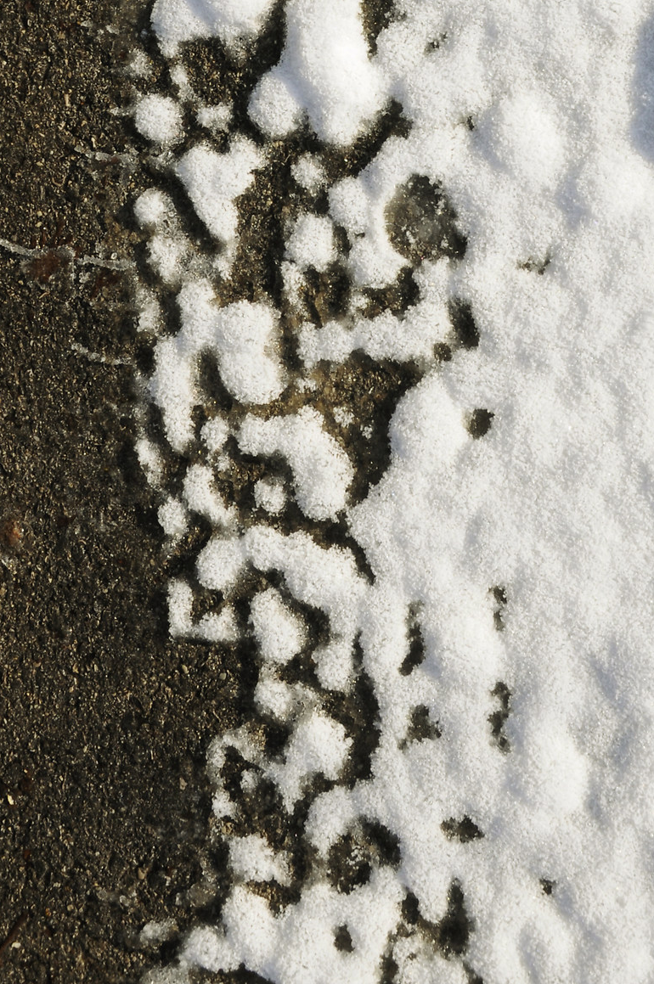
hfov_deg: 15.6
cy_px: -21
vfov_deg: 22.4
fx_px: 2376
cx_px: 443
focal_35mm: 87
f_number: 10
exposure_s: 1/400
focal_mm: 28
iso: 200
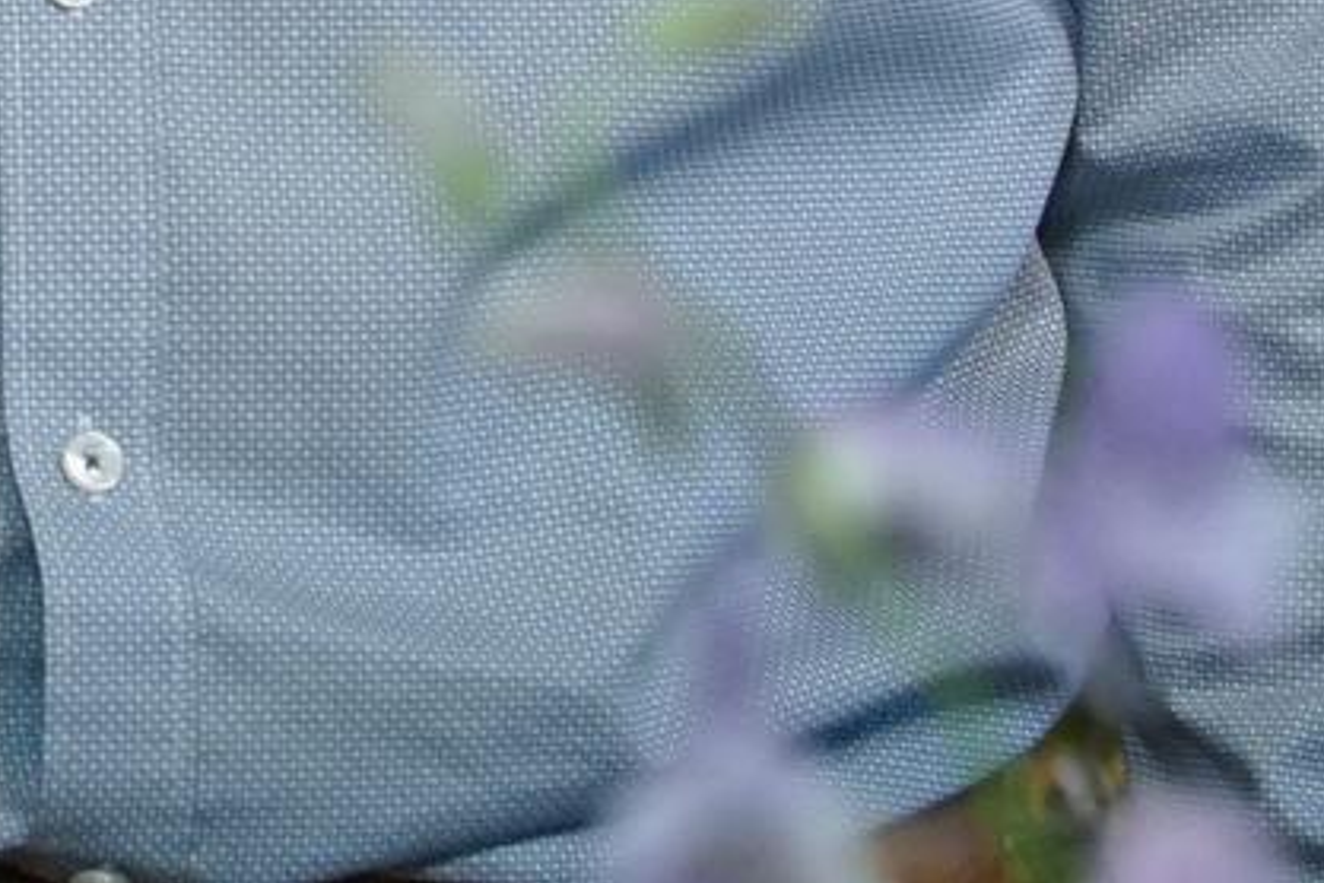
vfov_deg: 4.0
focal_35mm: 336
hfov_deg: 6.1
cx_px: -454
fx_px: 12356
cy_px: -1212
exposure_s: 1/80
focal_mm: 70
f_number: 3.5
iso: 5000
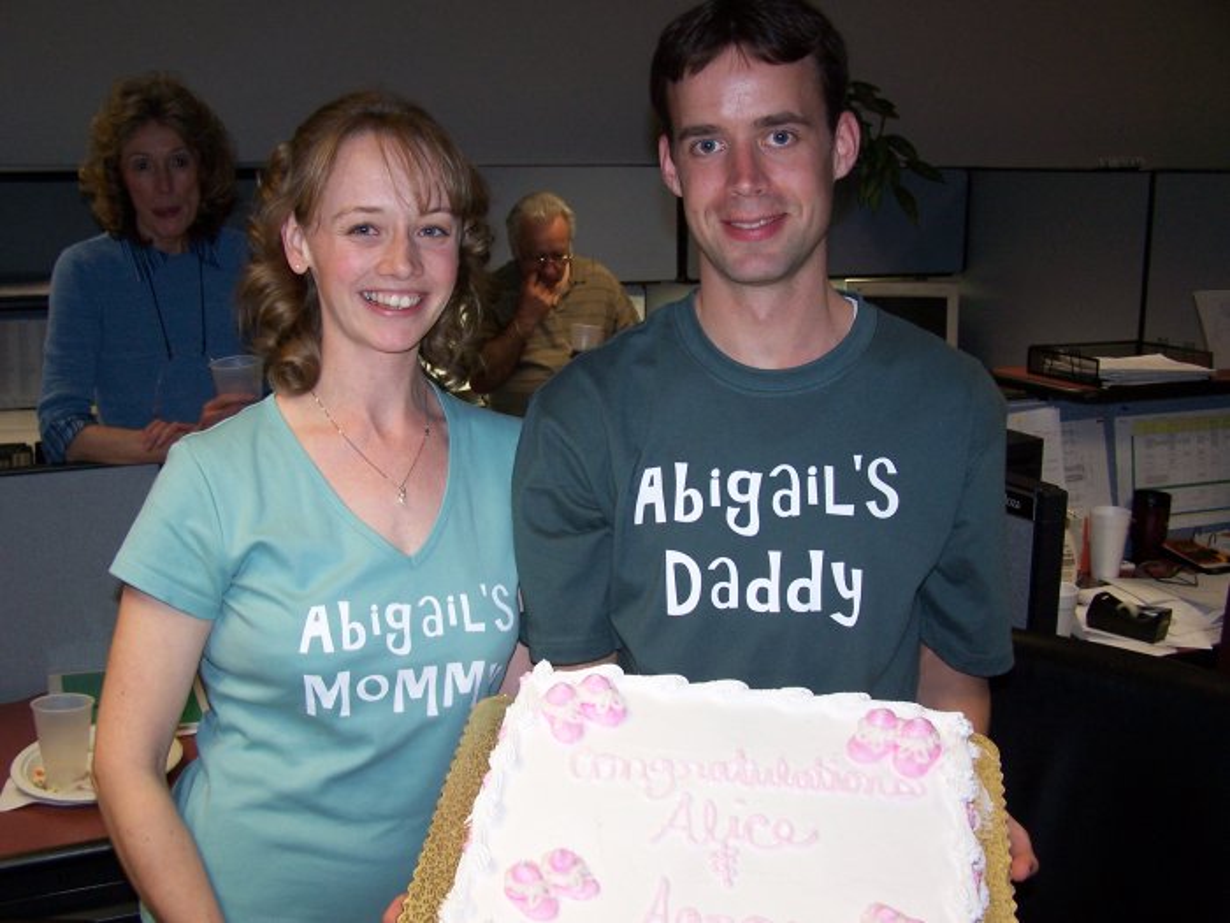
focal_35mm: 38
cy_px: 462
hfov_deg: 49.0
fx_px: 1350
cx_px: 615
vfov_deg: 37.7
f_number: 2.8
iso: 140
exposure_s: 1/60
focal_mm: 6.3
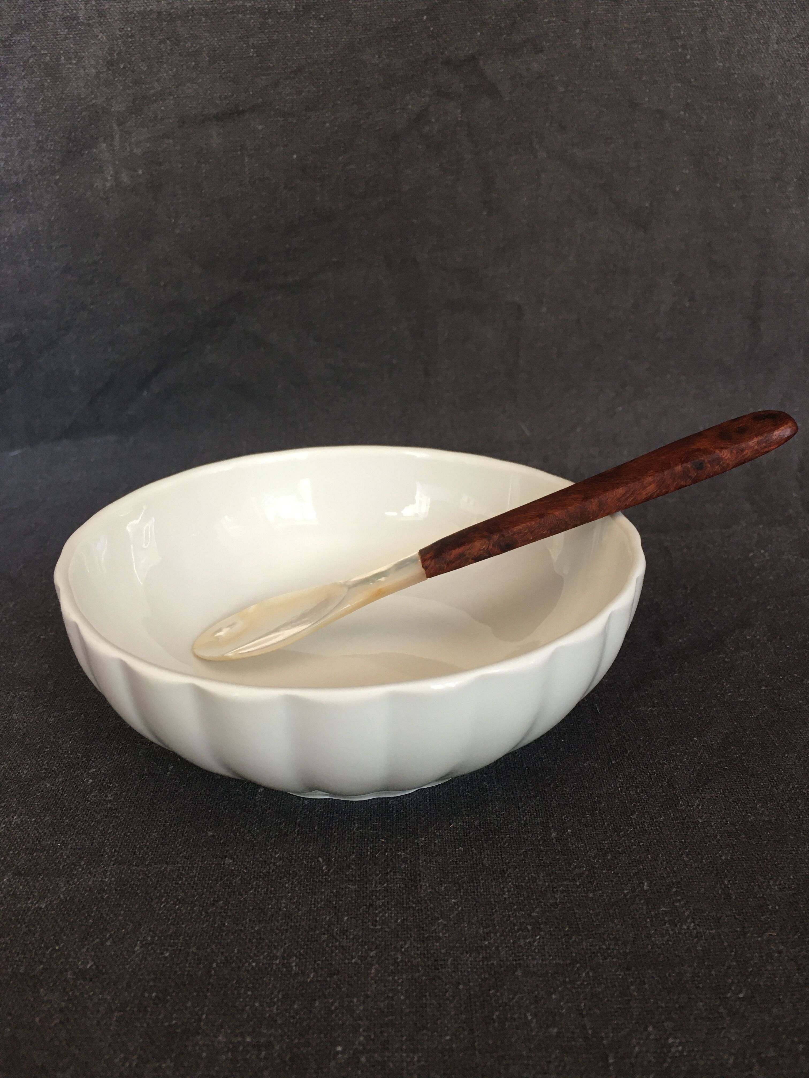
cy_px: 539
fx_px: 904
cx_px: 404
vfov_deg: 61.7
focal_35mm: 29
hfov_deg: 48.2
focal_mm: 4.15
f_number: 2.2
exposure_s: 1/33
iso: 100
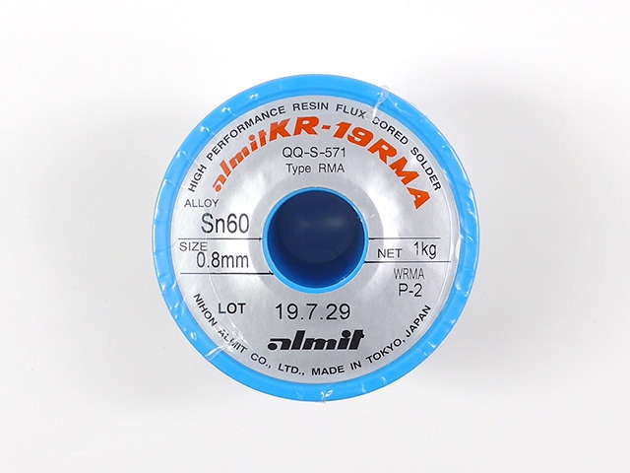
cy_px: 236
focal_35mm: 28
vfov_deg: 49.7
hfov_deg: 63.4
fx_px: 510
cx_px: 315
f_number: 2.8
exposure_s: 1/250
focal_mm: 6
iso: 80
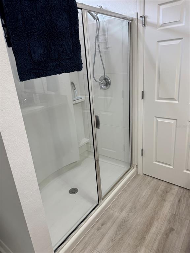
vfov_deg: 71.6
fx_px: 176
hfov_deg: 56.8
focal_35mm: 24
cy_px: 126
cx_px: 95
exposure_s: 1/120
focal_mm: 6.76
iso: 100
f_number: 1.78
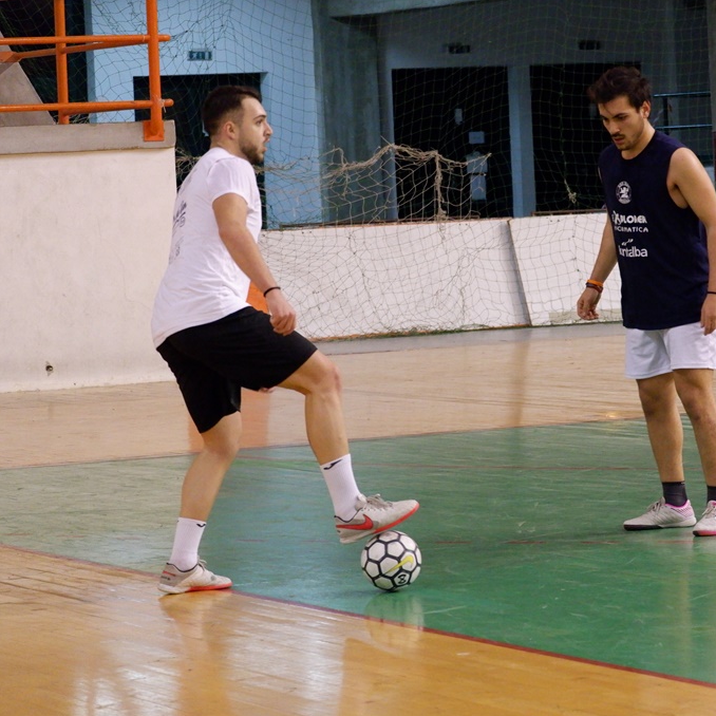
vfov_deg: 12.0
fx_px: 3393
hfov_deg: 12.0
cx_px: 540
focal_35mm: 145
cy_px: 360
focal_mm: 75.4
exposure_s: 1/140
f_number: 5
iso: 6400
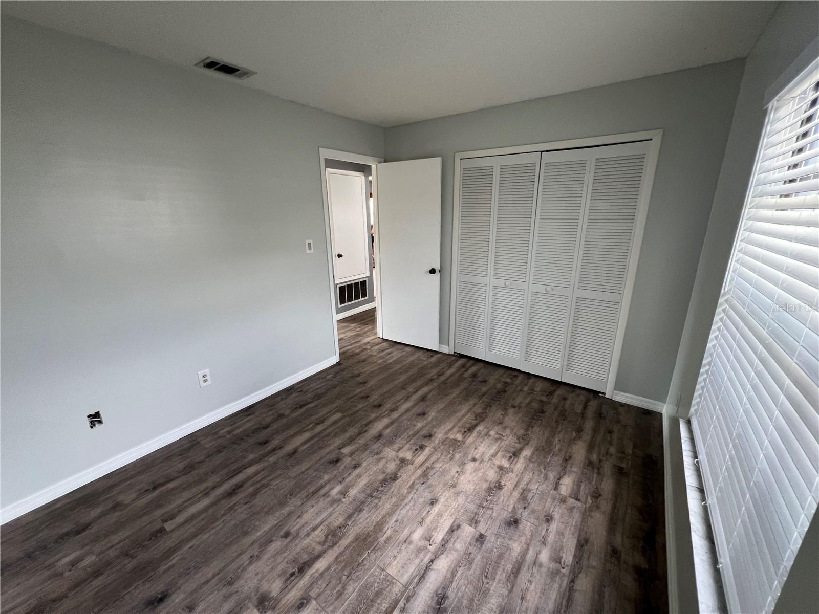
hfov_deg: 106.2
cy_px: 307
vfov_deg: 89.9
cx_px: 410
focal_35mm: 13
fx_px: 308
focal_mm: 1.57
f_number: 1.8
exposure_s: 1/99
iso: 250
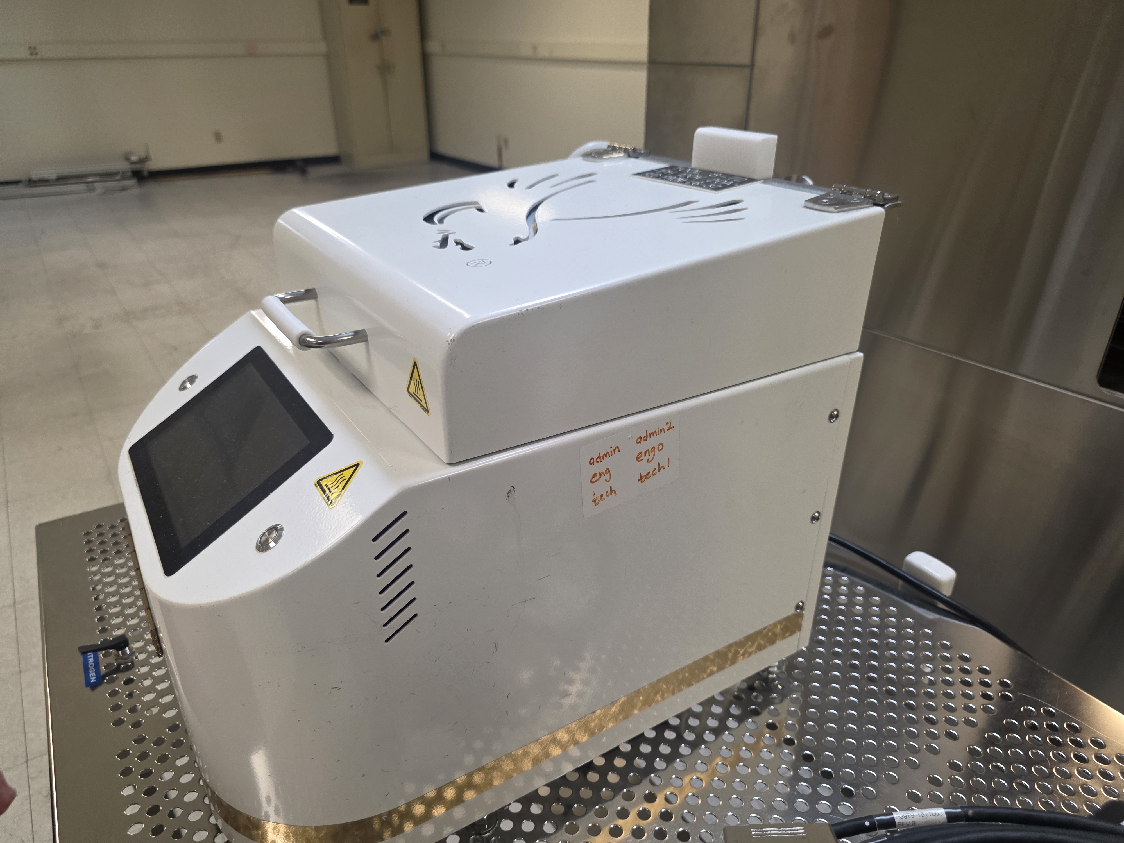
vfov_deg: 58.9
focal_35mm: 23
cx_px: 562
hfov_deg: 73.9
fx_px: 747
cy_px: 422
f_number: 1.7
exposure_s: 1/120
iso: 250
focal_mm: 6.3
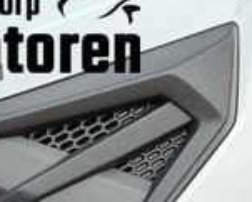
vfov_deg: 7.6
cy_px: 362
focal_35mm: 198
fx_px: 1478
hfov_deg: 9.3
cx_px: 461
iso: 100
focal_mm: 6.76
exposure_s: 1/2208
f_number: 1.78
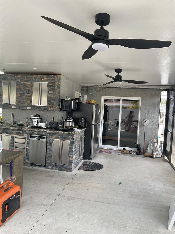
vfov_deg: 61.7
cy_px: 117
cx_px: 88
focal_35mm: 29
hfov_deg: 48.2
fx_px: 195
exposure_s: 1/120
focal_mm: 3
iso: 25
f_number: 1.8
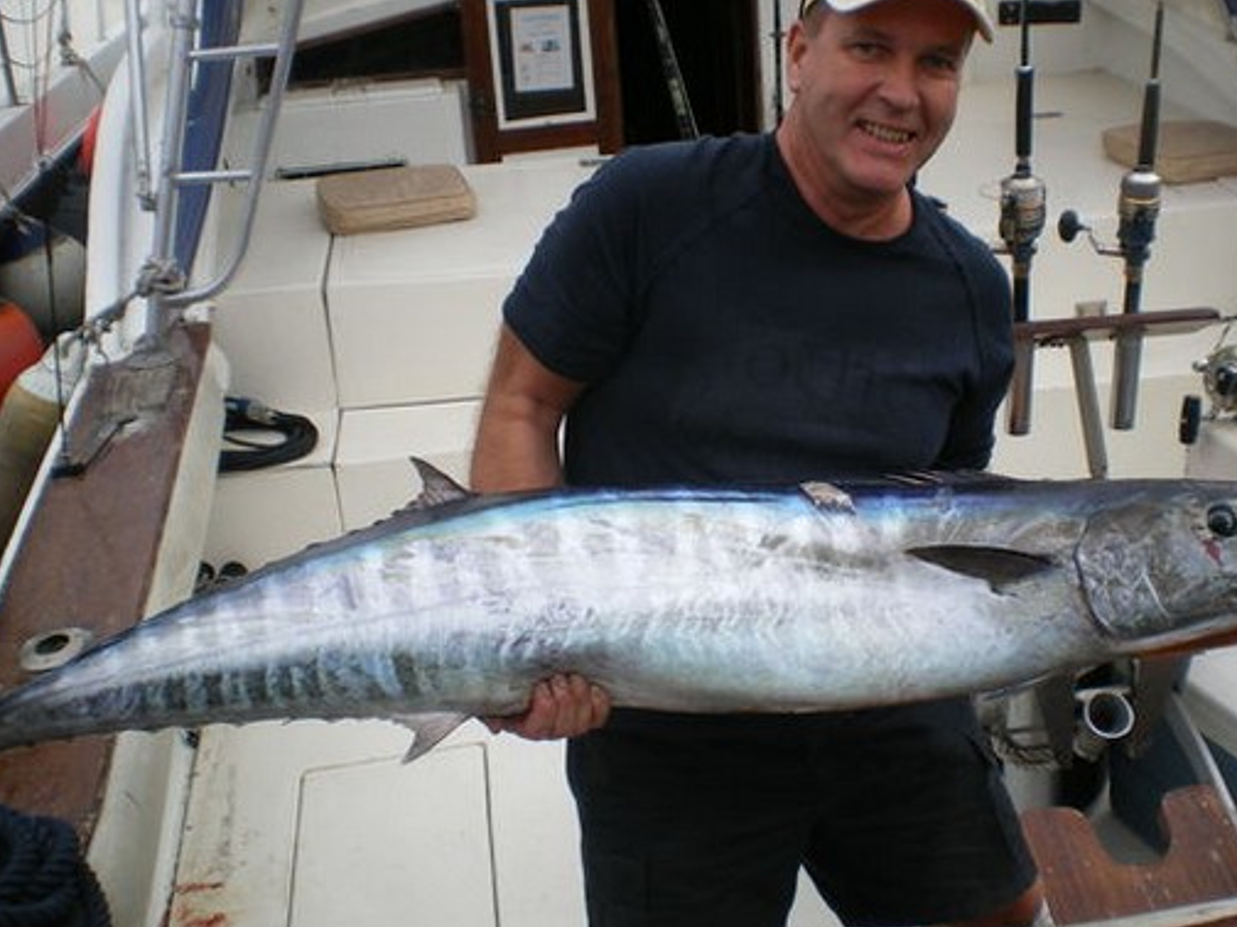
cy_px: 422
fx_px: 1608
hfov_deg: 41.9
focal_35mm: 45
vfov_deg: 32.2
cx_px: 746
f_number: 4.6
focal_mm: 6.3
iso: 50
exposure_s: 1/200
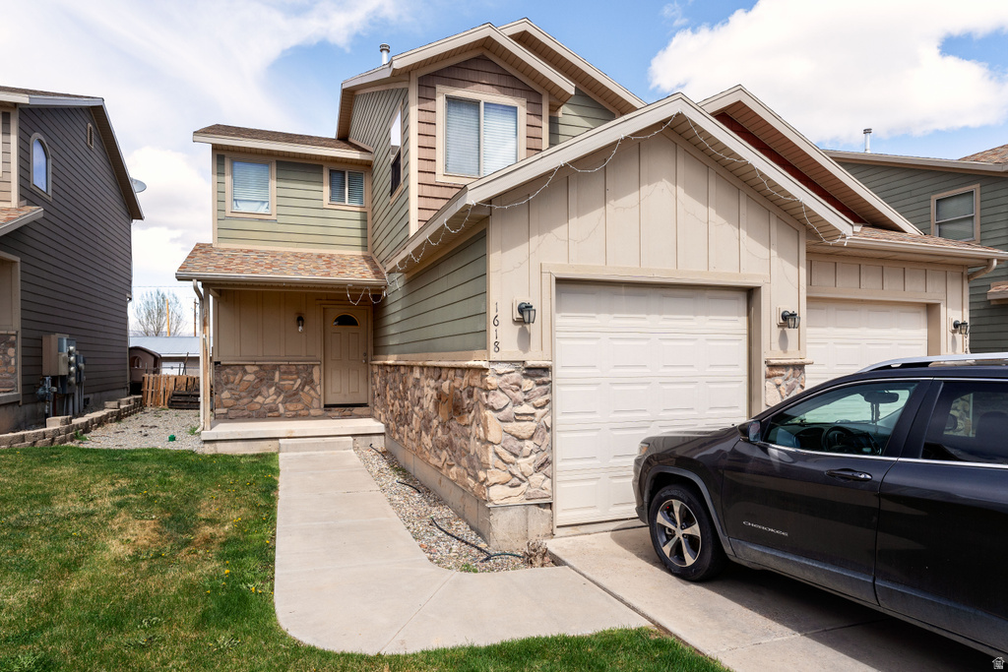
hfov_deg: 85.7
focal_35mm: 19
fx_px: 543
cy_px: 336
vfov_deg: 63.5
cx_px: 504
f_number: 7.1
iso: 400
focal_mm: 19.4
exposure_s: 1/1250
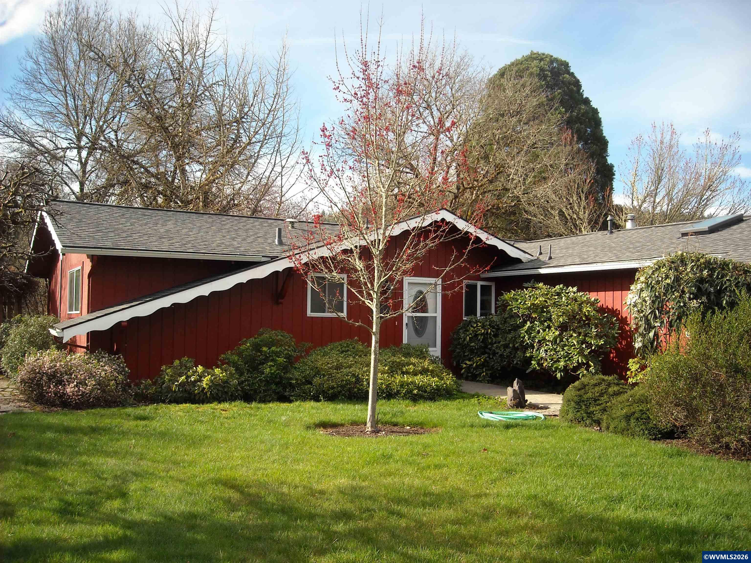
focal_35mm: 35
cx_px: 376
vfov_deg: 40.7
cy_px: 282
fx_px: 759
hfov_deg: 52.6
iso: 64
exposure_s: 1/419
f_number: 2.8
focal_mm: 5.7
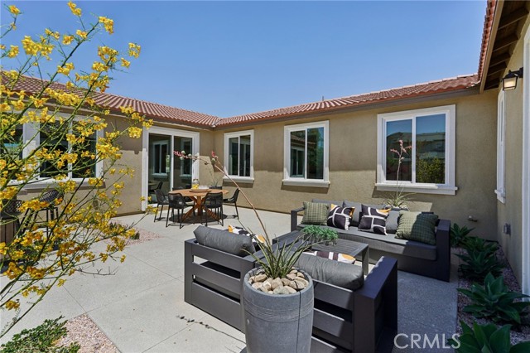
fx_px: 235
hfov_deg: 96.8
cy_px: 176
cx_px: 265
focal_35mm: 16
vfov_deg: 73.7
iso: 100
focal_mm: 16
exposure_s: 1/500
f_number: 7.1
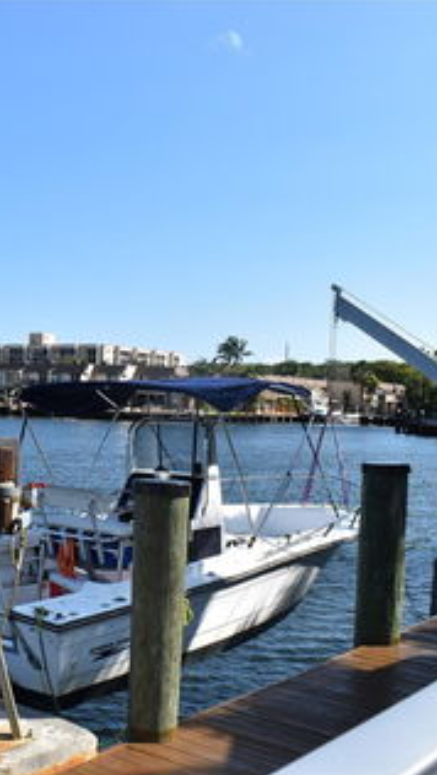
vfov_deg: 47.3
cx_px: 52
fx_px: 885
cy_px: 390
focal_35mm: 43
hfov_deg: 26.9
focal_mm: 18
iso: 100
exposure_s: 1/250
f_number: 8
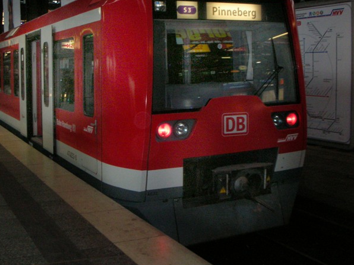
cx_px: 119
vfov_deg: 30.8
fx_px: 481
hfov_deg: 40.0
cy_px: 110
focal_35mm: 47
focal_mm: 5.8
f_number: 3
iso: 200
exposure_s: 1/60.1
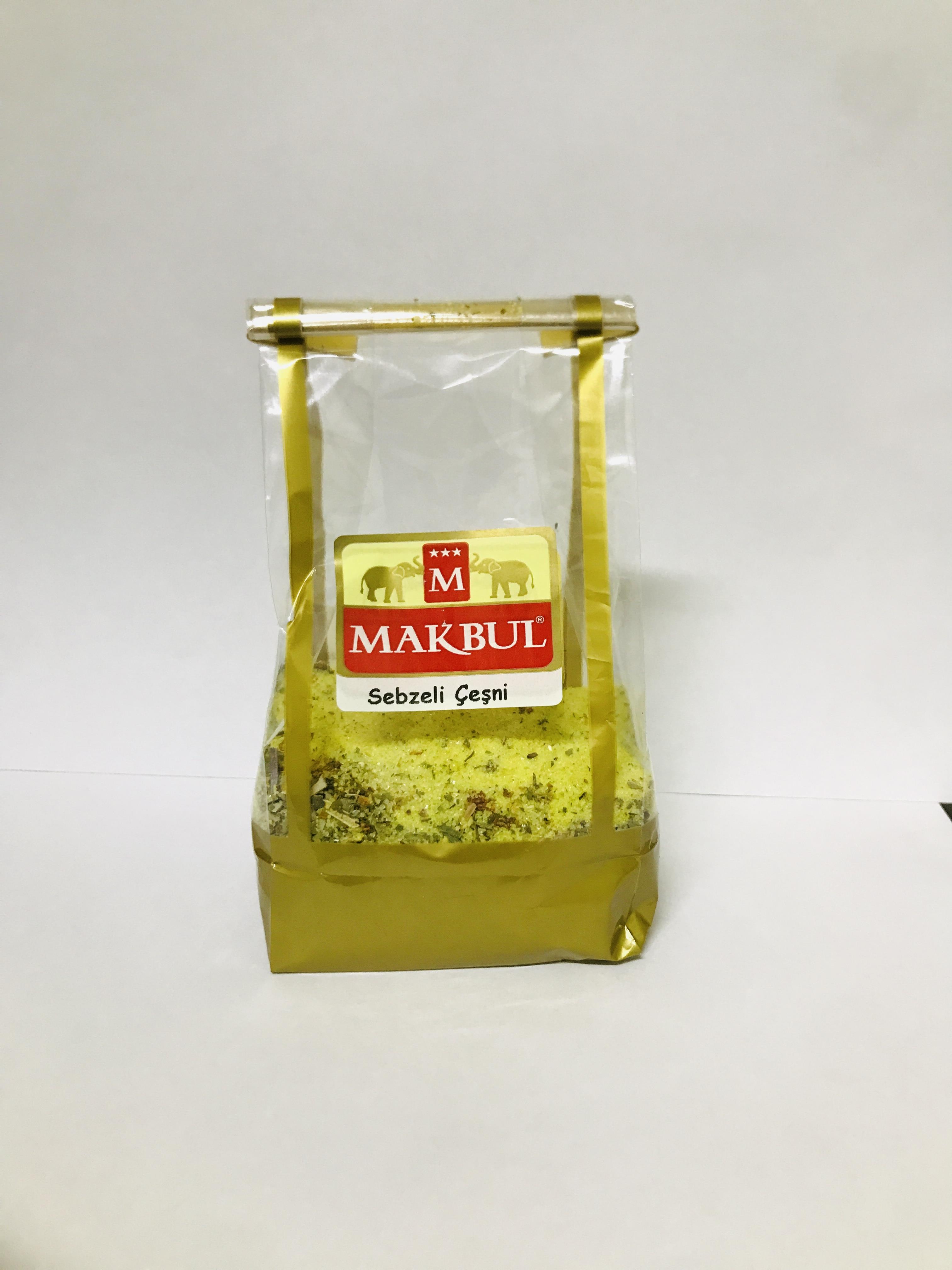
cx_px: 476
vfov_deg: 63.4
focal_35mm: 28
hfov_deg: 49.7
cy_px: 635
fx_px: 1027
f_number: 1.8
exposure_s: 1/17
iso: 50
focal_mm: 3.99
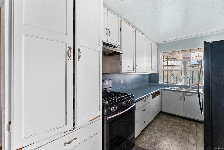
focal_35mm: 15
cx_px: 112
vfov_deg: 76.6
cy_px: 75
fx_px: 95
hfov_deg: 99.6
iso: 800
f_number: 10
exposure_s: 1/13
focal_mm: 15.2
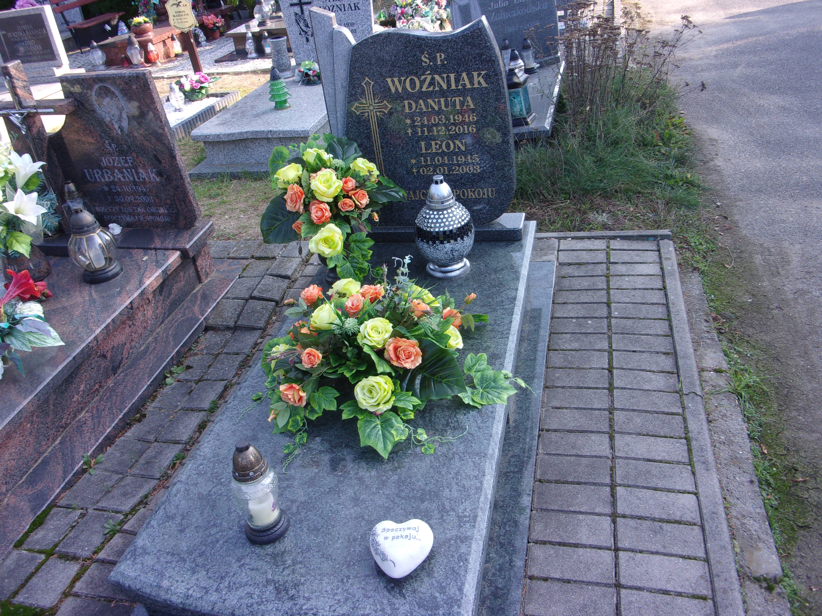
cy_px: 308
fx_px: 665
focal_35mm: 28
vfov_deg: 49.7
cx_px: 411
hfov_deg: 63.4
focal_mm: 5.1
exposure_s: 1/120
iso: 80
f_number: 3.9
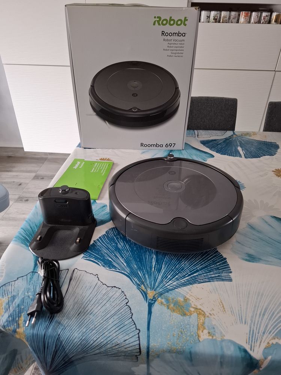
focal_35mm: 23
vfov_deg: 73.9
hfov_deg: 58.9
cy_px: 188
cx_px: 140
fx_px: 249
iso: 250
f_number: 1.8
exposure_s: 1/50
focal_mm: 5.54
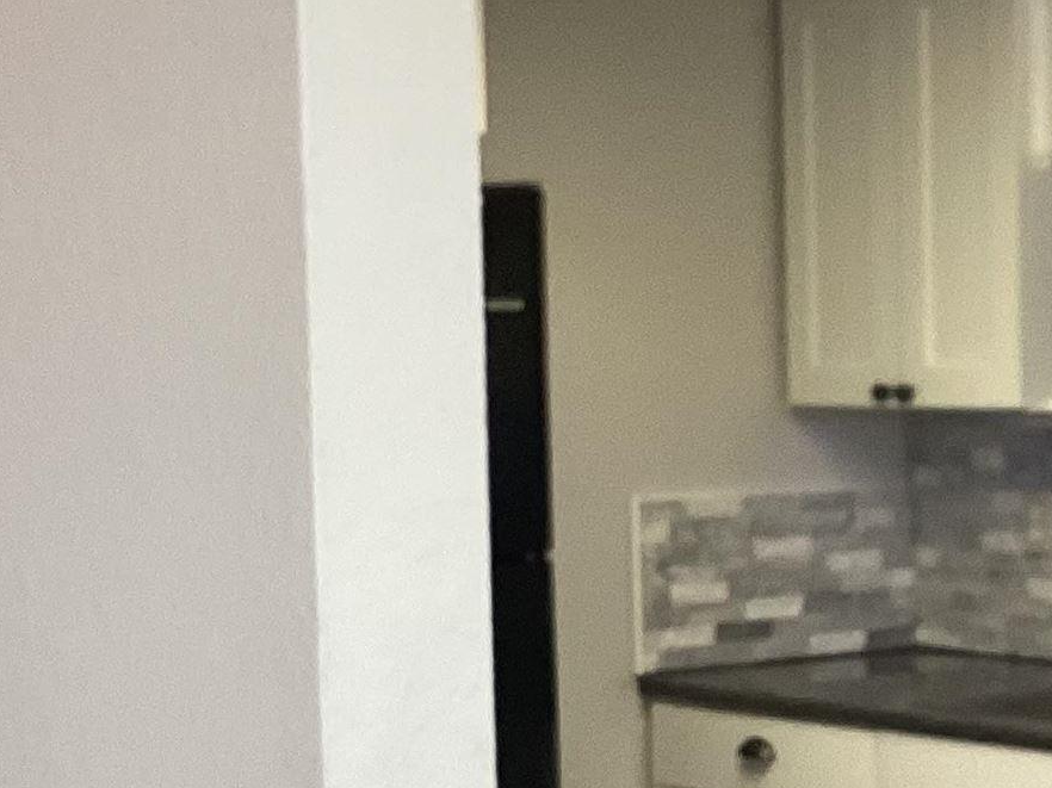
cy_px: 761
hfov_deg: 18.2
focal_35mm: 108
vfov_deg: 13.5
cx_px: 642
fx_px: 3281
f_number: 2.4
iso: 80
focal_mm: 3.3
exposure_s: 1/60
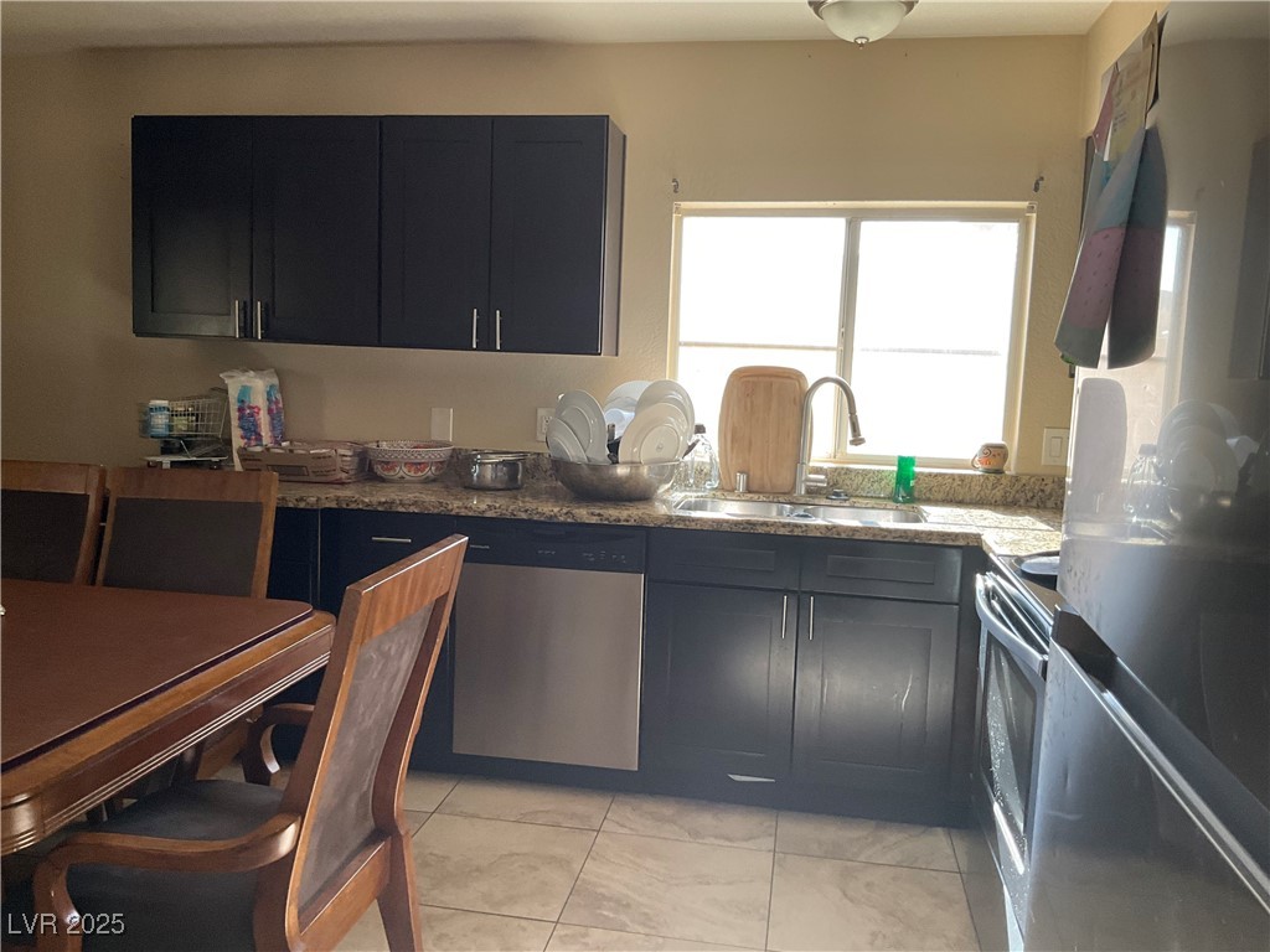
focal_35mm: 29
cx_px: 635
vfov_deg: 48.2
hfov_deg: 61.7
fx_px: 1064
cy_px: 476
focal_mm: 3
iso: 64
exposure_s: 1/80
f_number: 1.8
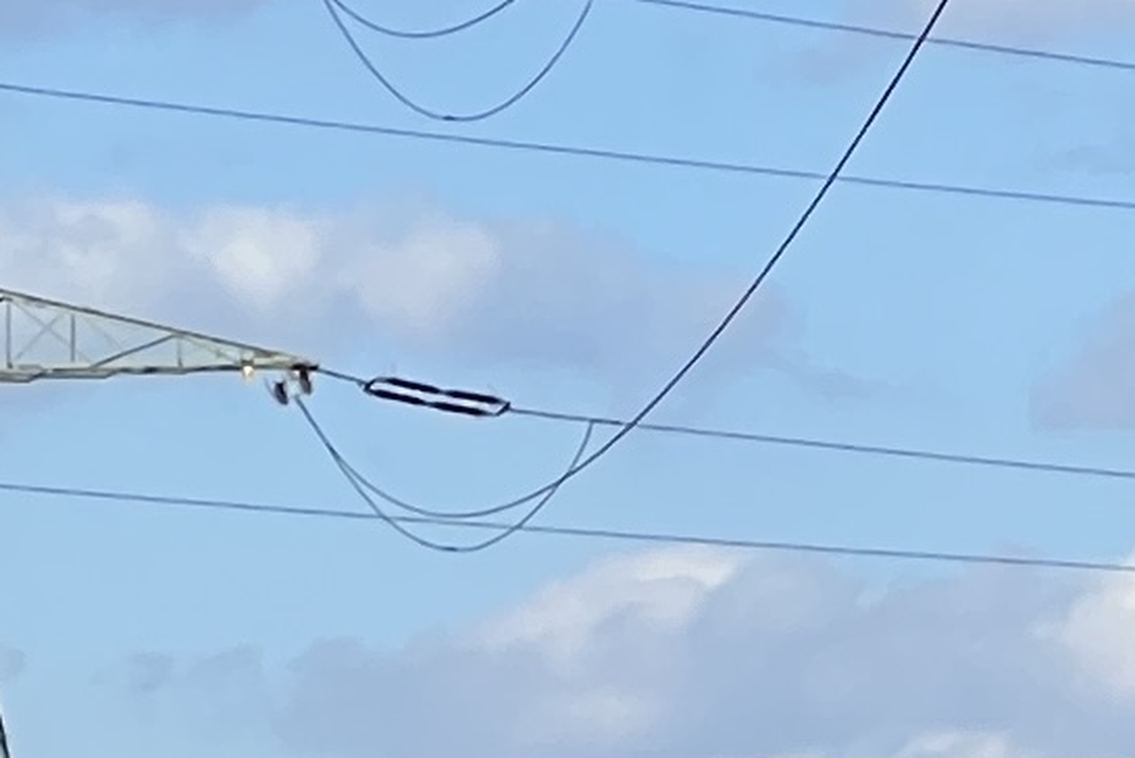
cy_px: 2568
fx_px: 18674
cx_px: -1079
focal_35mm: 592
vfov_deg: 2.3
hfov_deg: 3.5
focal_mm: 9
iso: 32
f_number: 2.8
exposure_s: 1/681
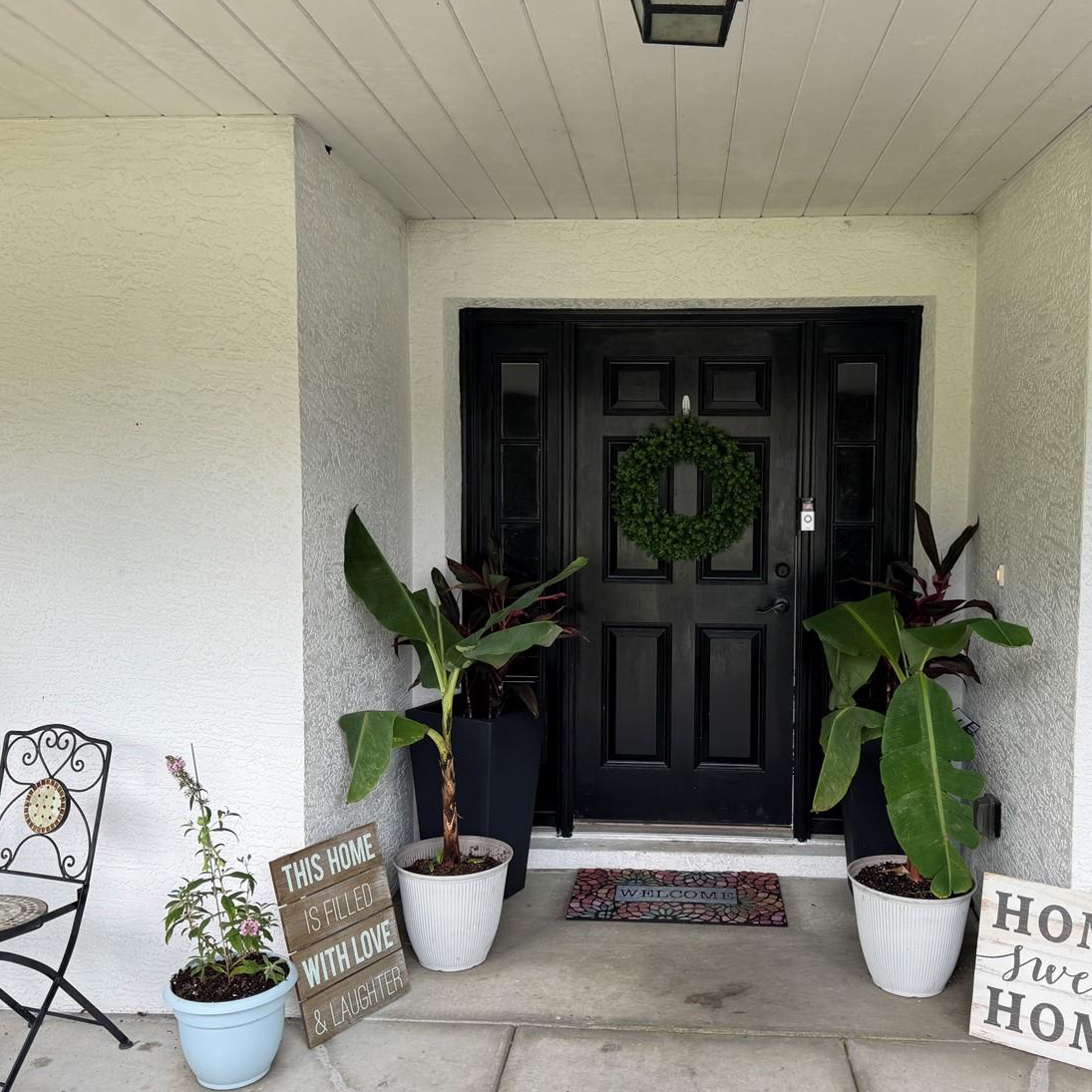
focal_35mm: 31
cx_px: 636
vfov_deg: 52.5
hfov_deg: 52.3
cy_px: 545
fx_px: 1106
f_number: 1.78
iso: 50
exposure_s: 1/124
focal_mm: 6.76
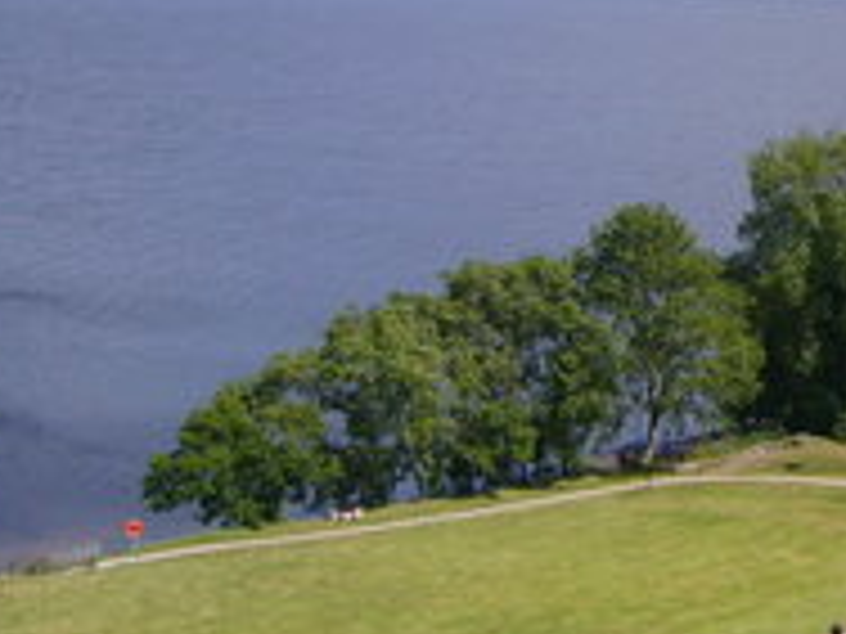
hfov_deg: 22.0
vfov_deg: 17.2
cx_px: 940
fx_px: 2053
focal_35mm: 84
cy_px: 27
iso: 80
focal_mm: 5.8
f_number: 5.6
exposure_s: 1/400
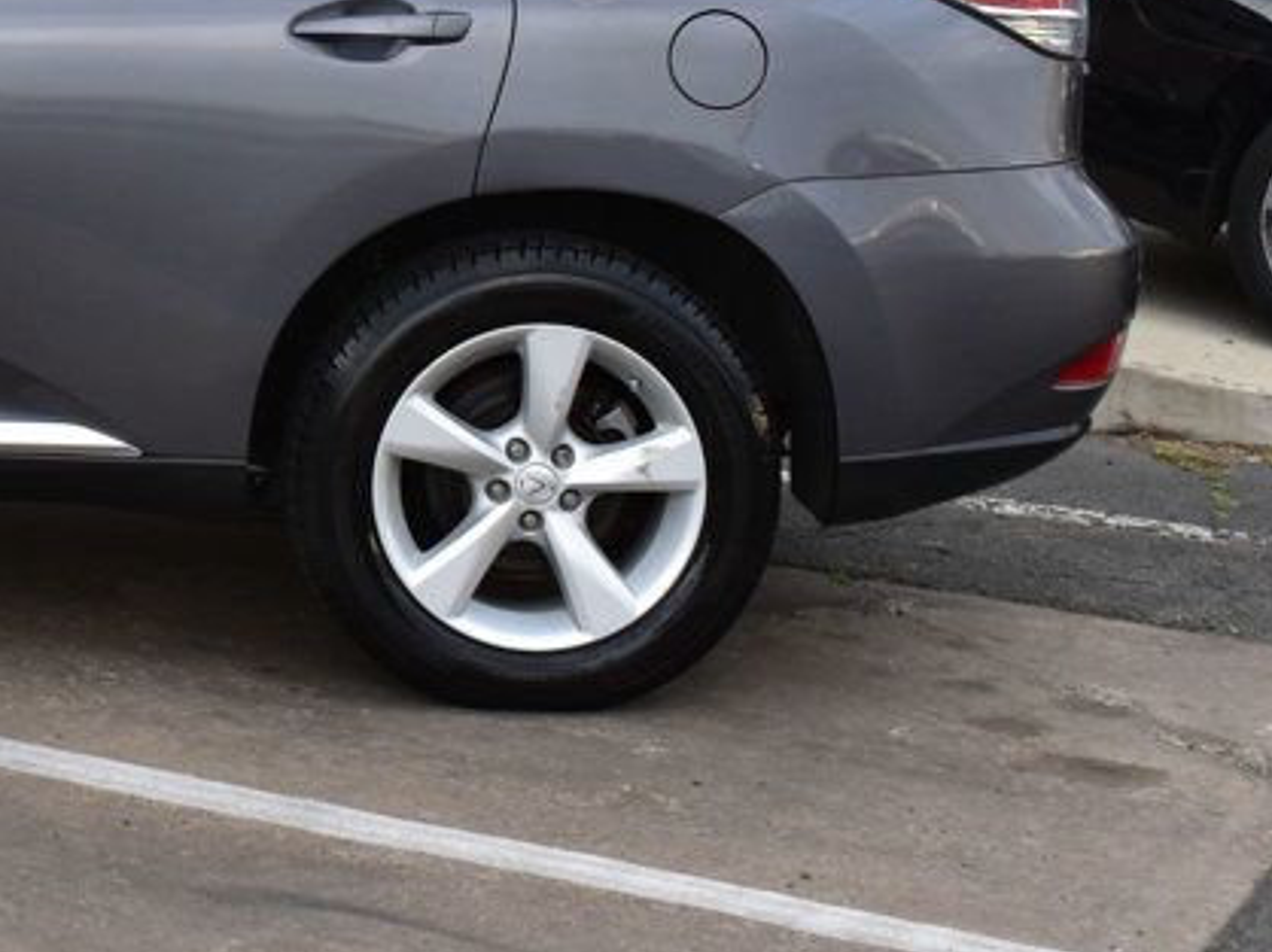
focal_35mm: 99
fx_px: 3636
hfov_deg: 18.8
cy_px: -30
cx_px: -256
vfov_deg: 14.6
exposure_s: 1/125
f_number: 9
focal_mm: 28
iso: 400
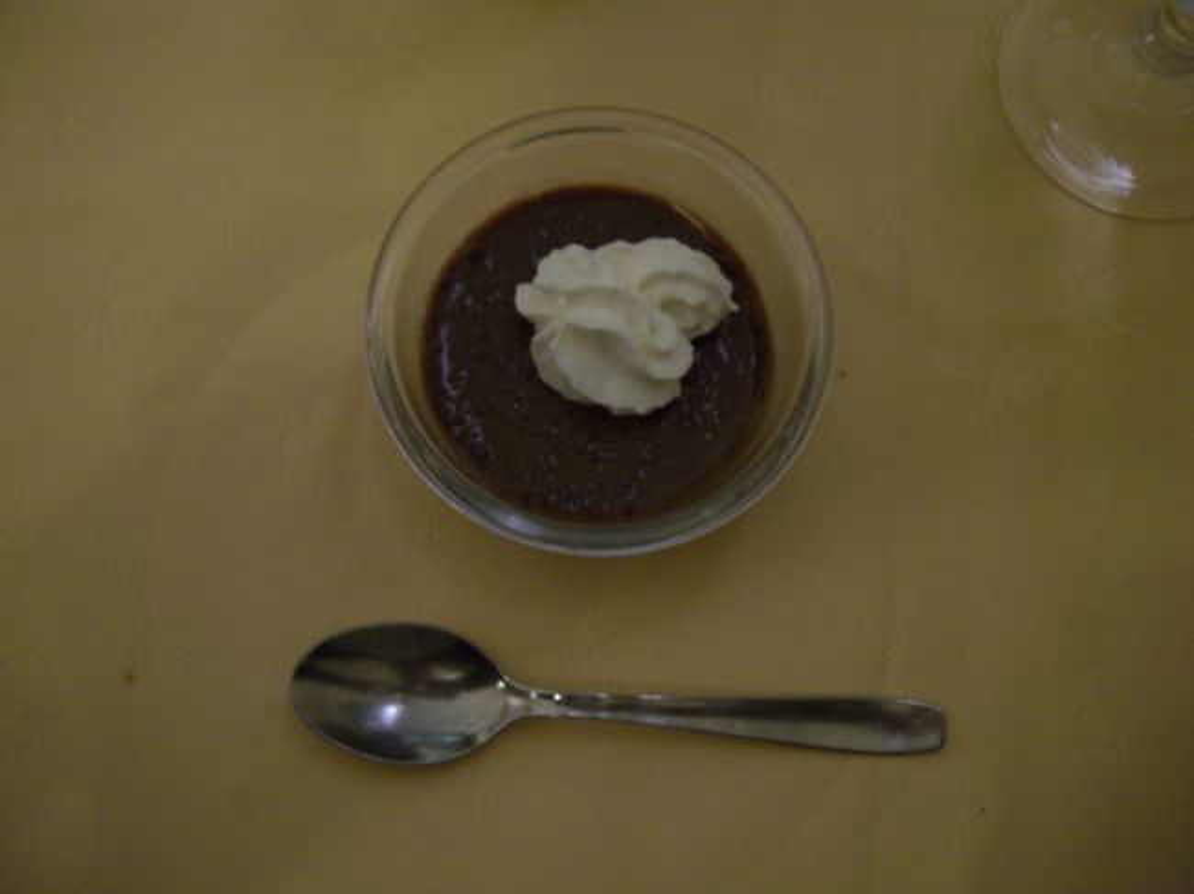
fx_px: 1310
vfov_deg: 37.7
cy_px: 447
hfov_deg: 49.0
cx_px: 597
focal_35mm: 38
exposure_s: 1/5
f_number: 2.8
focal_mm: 7.9
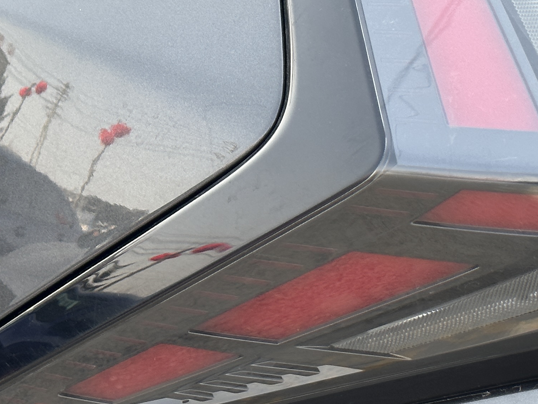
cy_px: 40
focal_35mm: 128
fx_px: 1989
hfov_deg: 15.3
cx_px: 463
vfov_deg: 11.5
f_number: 1.78
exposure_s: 1/704
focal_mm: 6.86
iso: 64
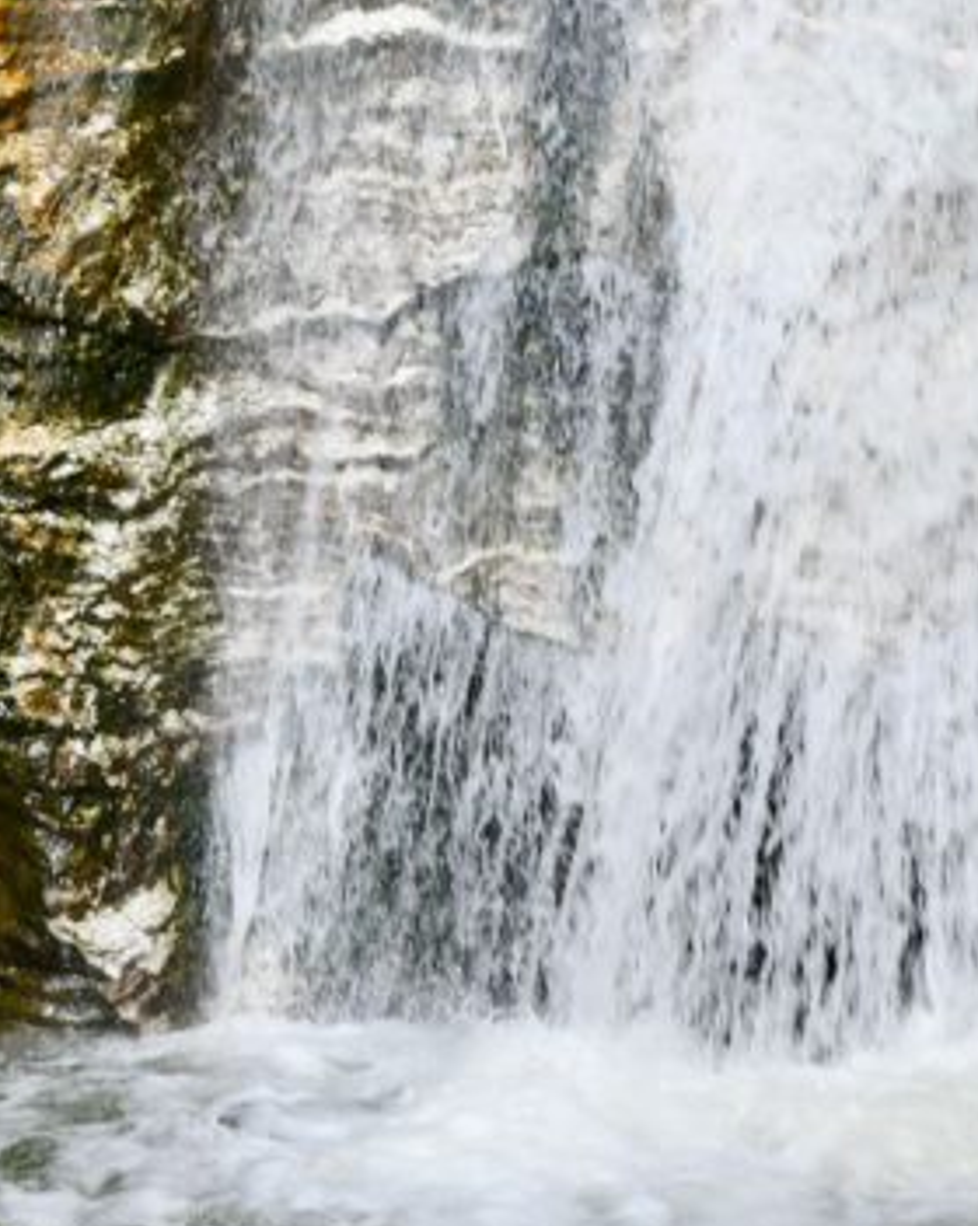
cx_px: 906
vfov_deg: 17.4
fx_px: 3842
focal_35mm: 106
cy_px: -185
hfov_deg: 14.3
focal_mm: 24
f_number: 8
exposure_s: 1/250
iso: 180
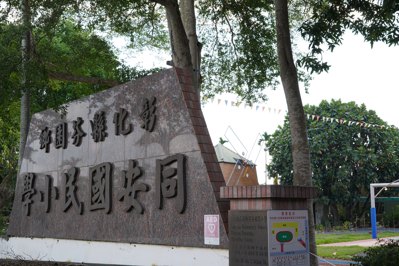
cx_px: 200
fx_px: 554
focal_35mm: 50
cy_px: 133
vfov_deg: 27.0
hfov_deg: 39.6
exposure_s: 1/50
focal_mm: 50
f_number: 13
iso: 200
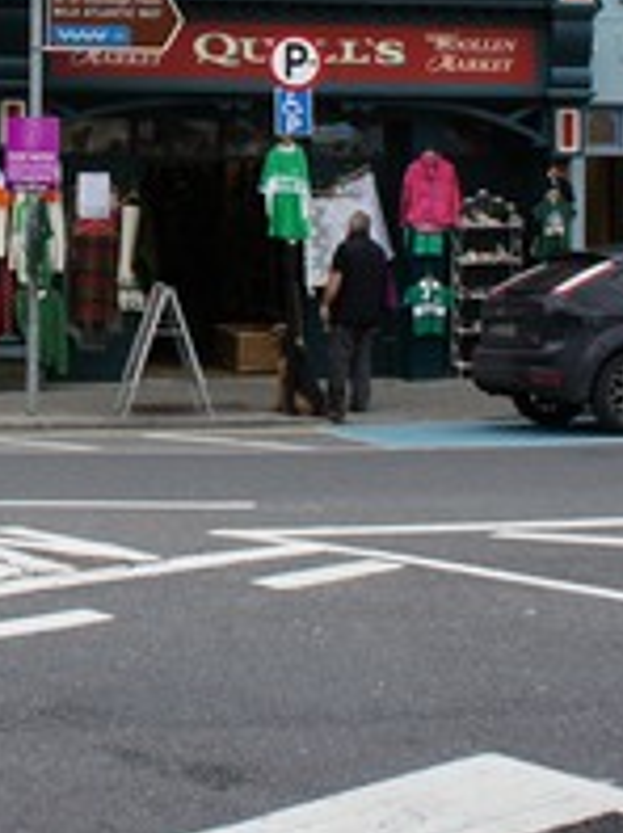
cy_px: -38
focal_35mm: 84
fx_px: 2020
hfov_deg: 17.2
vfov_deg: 22.3
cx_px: 25
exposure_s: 1/125
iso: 200
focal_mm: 18
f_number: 11
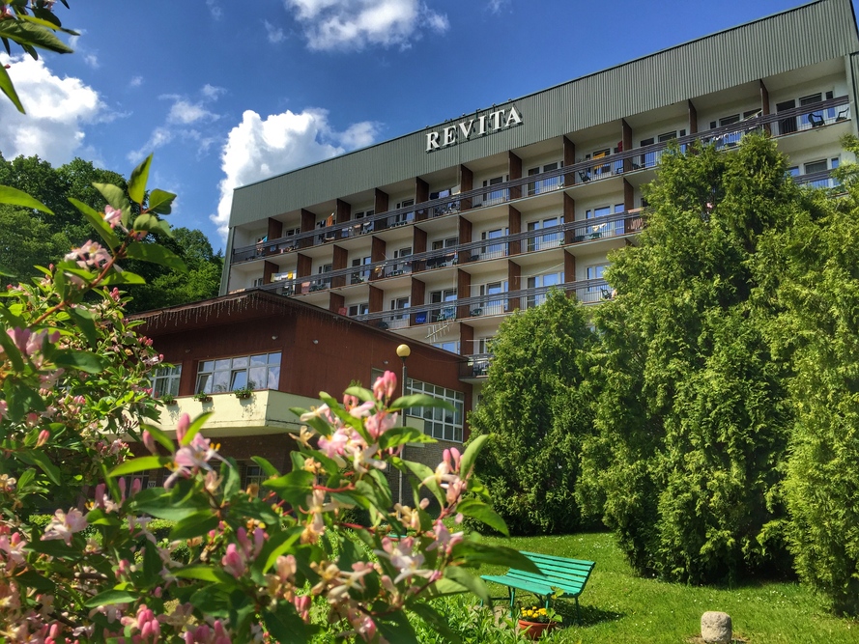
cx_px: 430
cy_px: 322
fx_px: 720
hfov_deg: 61.7
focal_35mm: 29
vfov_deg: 48.2
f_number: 2.2
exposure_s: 1/1582
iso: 32
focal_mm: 4.15
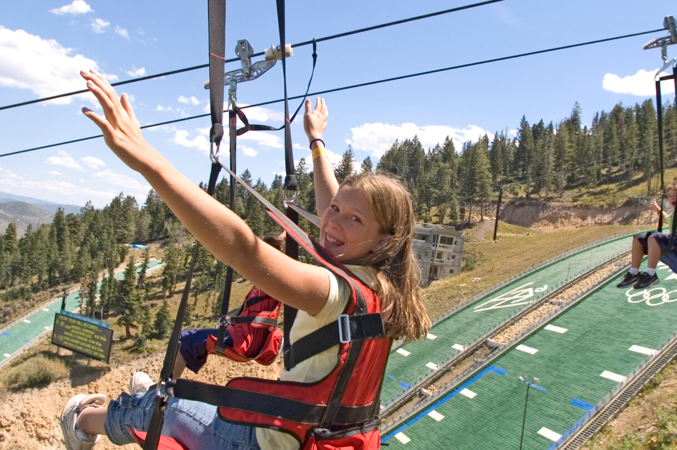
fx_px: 582
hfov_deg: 60.2
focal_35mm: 31
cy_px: 199
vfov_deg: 42.2
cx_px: 368
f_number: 5.6
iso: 200
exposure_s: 1/500
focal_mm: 14
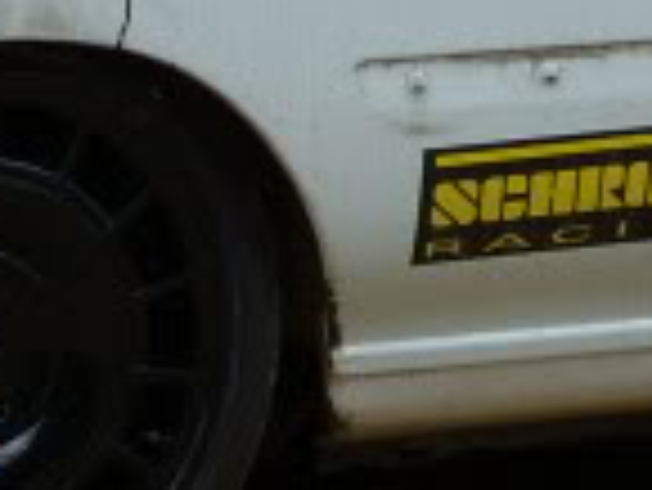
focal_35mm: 530
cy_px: -153
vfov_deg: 2.8
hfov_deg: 3.7
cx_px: 868
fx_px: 9991
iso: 50
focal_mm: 15.45
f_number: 4.6
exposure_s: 1/201
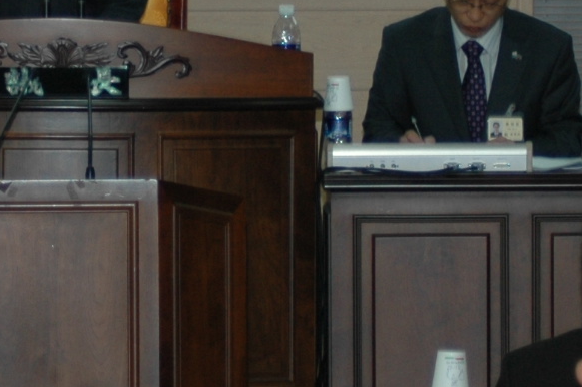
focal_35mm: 405
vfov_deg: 3.4
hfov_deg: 5.1
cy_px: 115
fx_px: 6540
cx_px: 70
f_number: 4.5
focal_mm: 70
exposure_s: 1/60
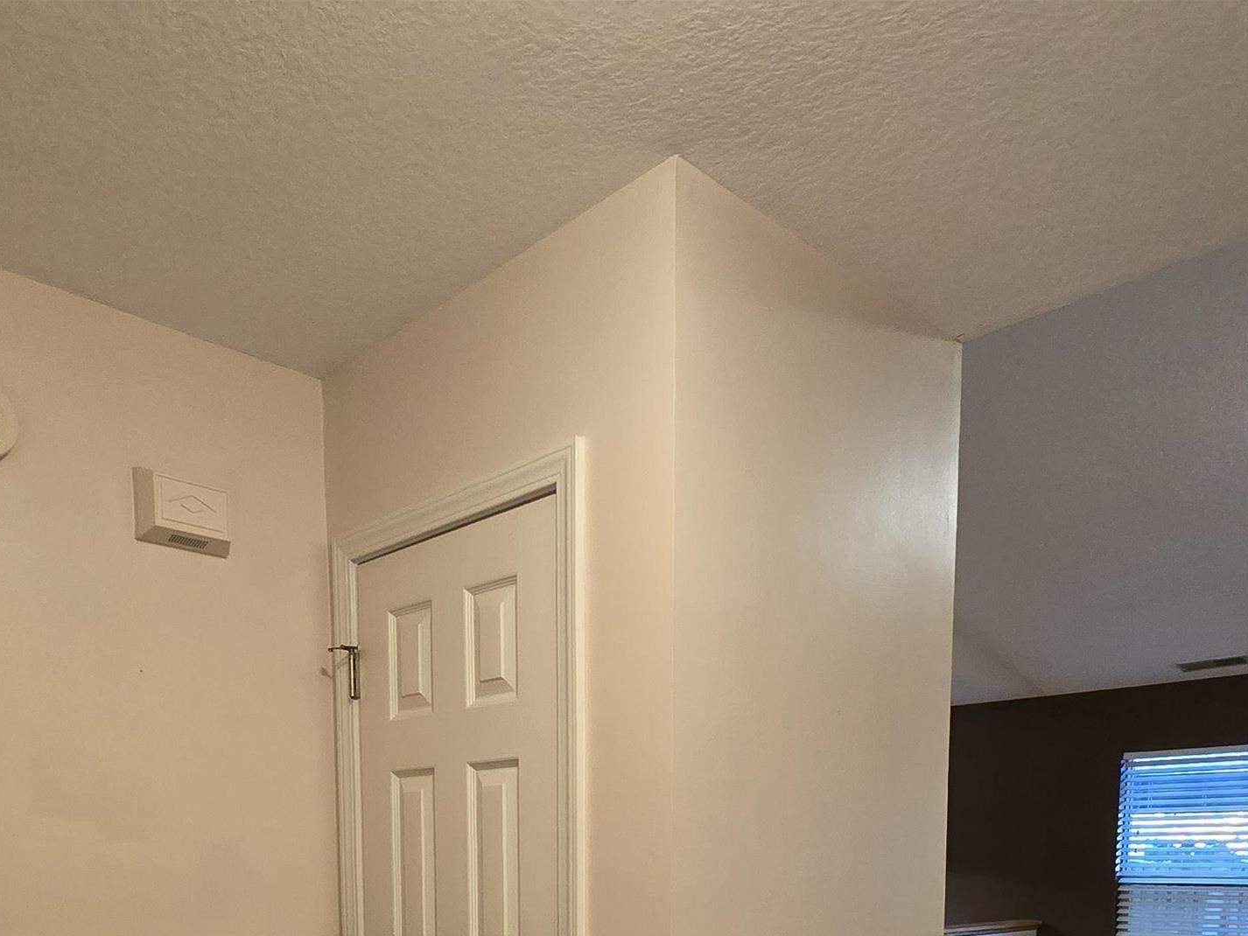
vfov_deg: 40.9
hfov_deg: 63.4
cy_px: 1007
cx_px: 578
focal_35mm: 28
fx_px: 1010
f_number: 2.2
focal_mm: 2.2
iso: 800
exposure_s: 1/60
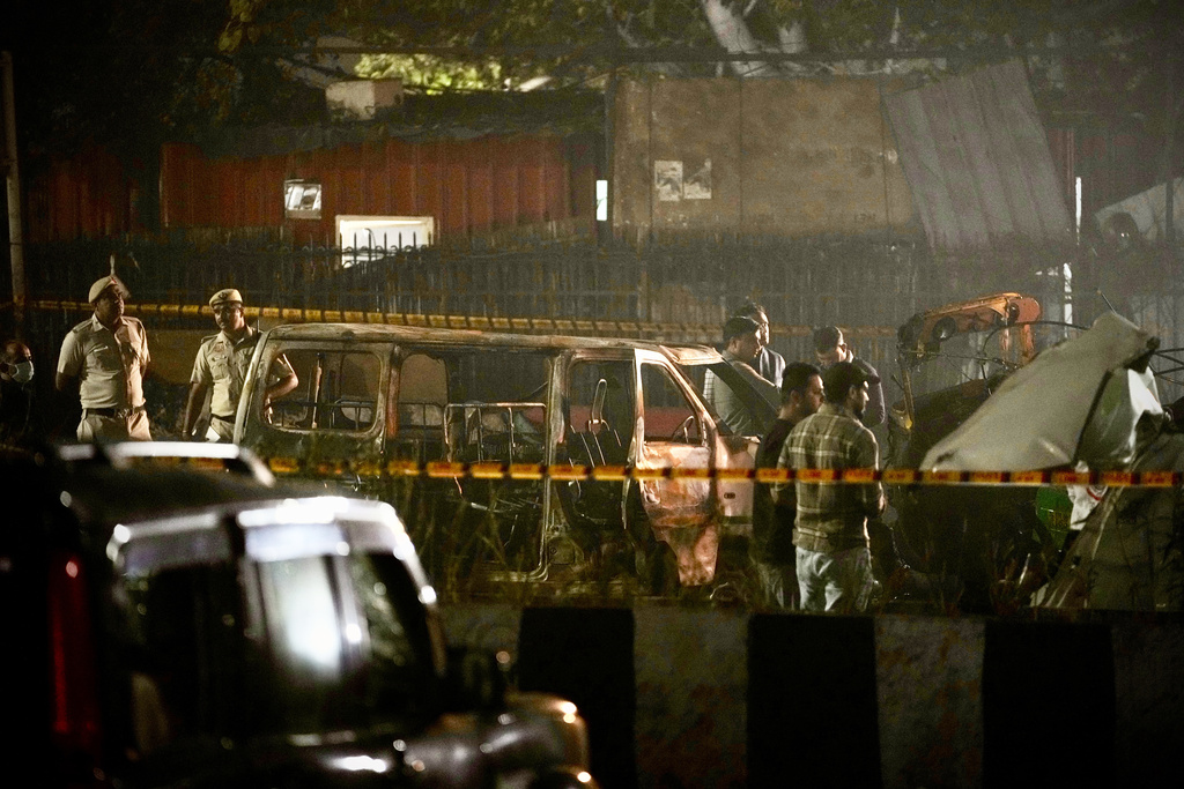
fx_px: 6578
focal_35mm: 200
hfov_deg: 10.3
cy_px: 394
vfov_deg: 6.9
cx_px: 592
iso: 4000
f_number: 2.8
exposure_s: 1/160
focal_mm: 200
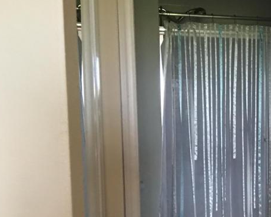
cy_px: 185
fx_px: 505
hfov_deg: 27.8
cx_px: 285
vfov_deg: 23.7
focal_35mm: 63
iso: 100
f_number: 2.2
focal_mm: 4.15
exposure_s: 1/15
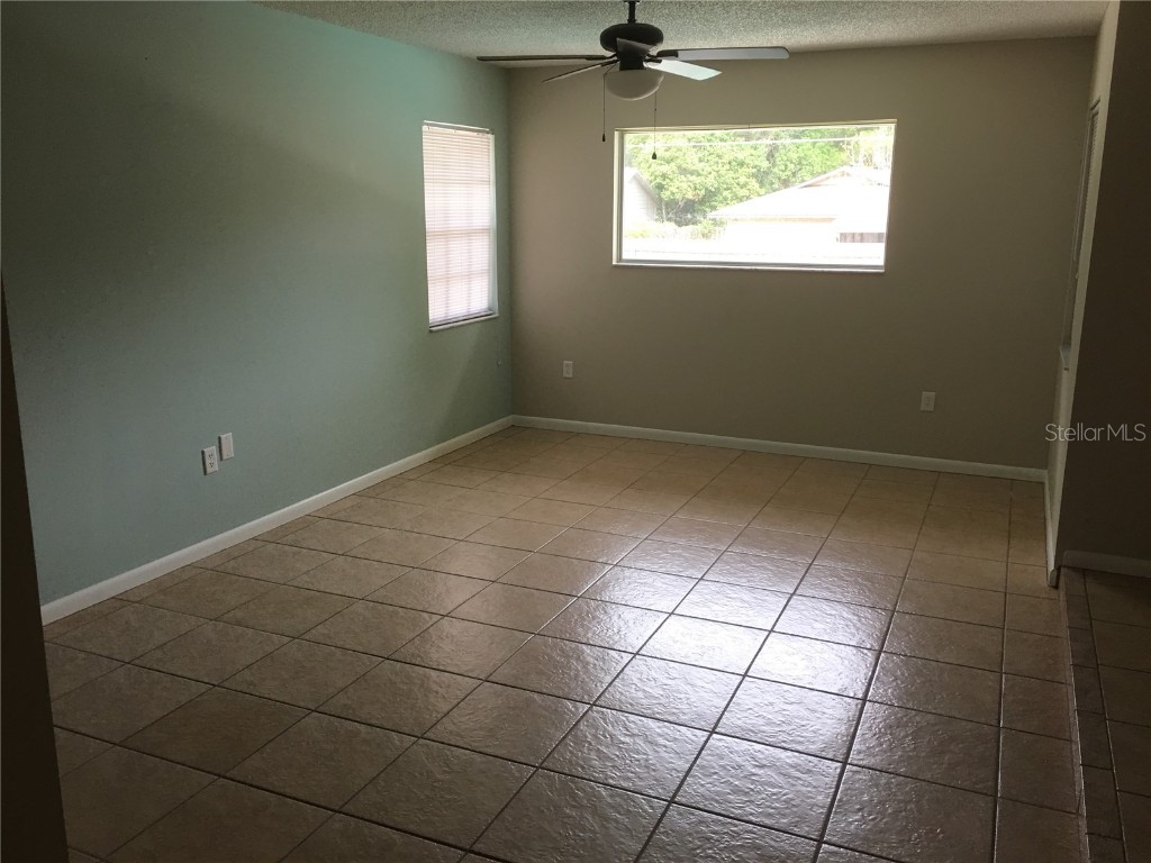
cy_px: 432
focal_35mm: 29
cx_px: 576
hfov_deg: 61.7
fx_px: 964
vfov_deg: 48.2
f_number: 2.2
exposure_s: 1/30
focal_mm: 4.15
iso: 32
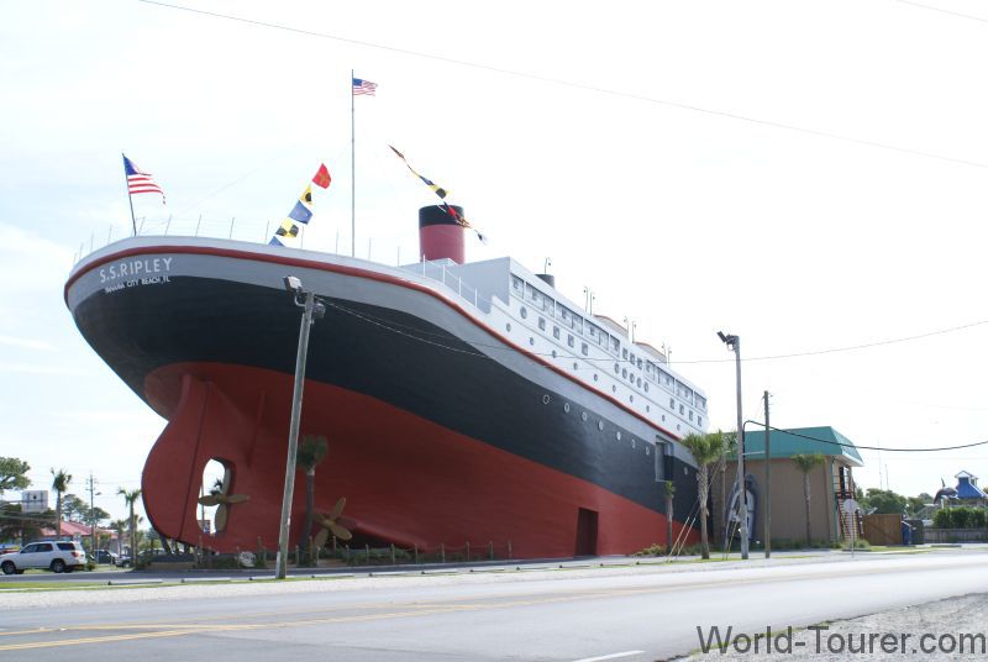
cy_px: 331
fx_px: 1237
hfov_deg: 43.5
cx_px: 494
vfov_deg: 30.0
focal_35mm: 45
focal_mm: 30
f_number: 8
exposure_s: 1/160
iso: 100
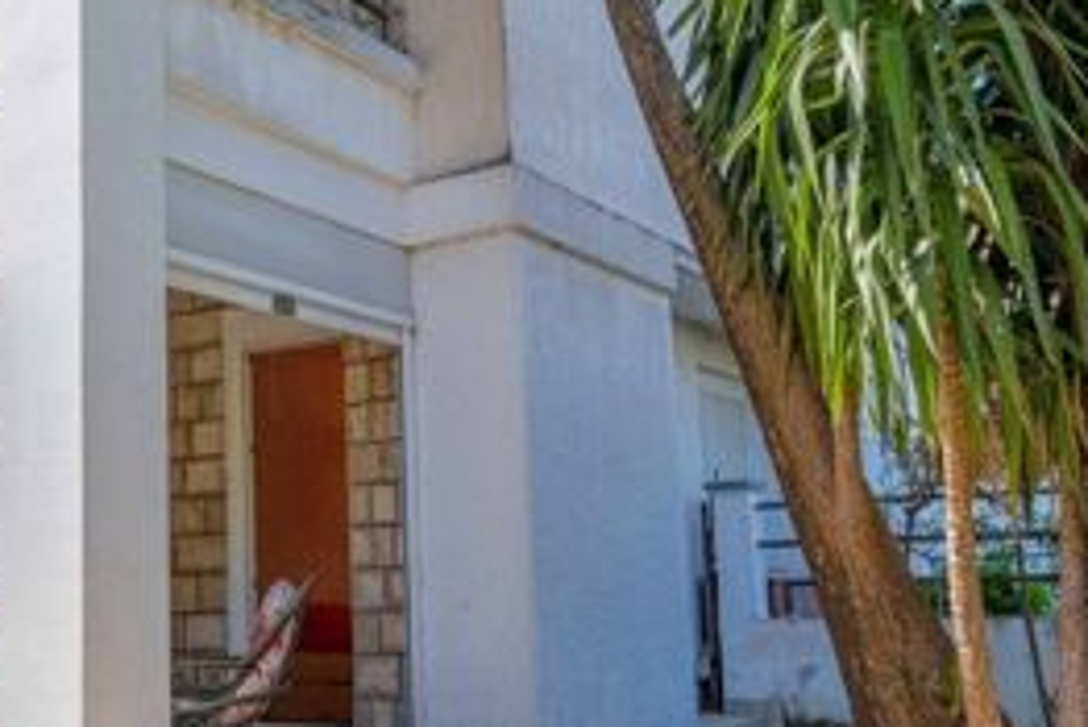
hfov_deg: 43.9
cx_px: 272
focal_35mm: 43
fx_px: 1300
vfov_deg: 31.2
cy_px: 366
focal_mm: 16
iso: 800
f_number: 9
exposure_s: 1/1600
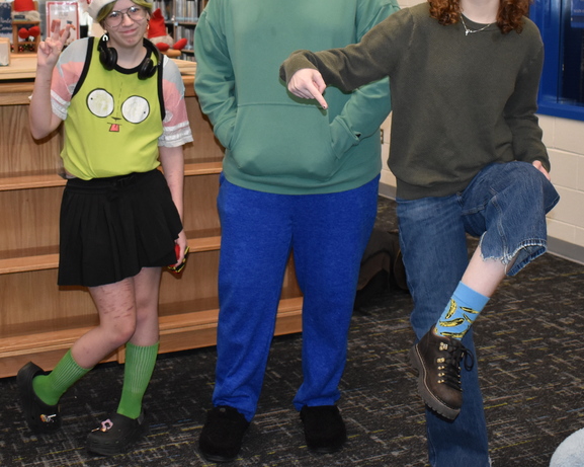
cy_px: 142
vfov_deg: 27.4
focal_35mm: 55
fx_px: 950
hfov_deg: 34.1
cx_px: 267
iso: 1250
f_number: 3.8
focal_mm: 22
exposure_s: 1/125
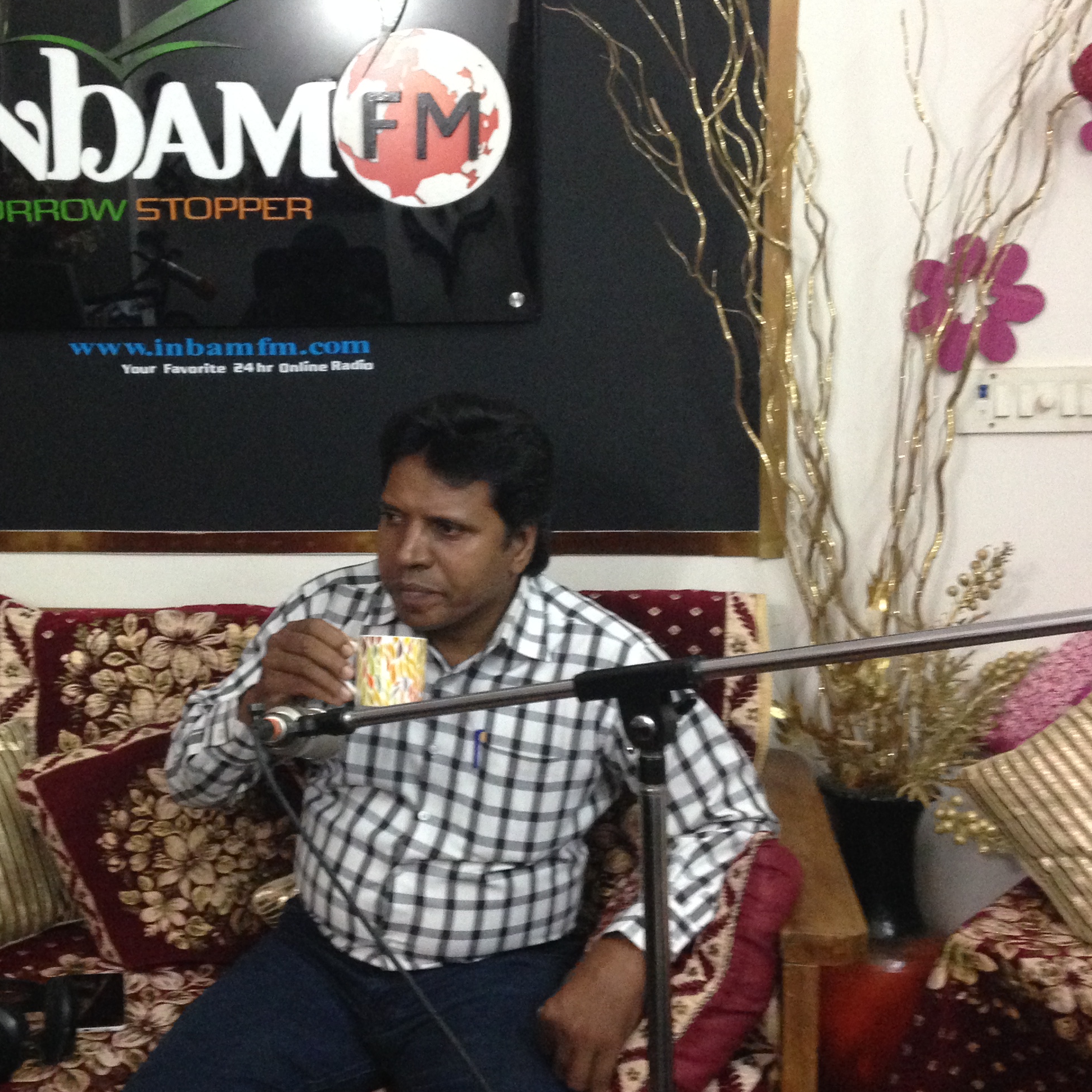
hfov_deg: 34.5
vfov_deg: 34.7
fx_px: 1749
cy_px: 496
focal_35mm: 49
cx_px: 403
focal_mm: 4.12
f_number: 2.4
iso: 320
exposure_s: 1/20
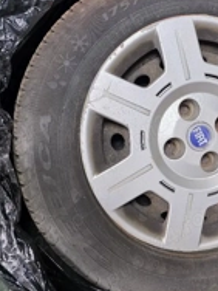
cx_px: 186
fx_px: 411
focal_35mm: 49
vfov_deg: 38.9
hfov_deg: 28.8
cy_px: 147
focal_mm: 6.3
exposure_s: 1/101
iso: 500
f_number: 1.7
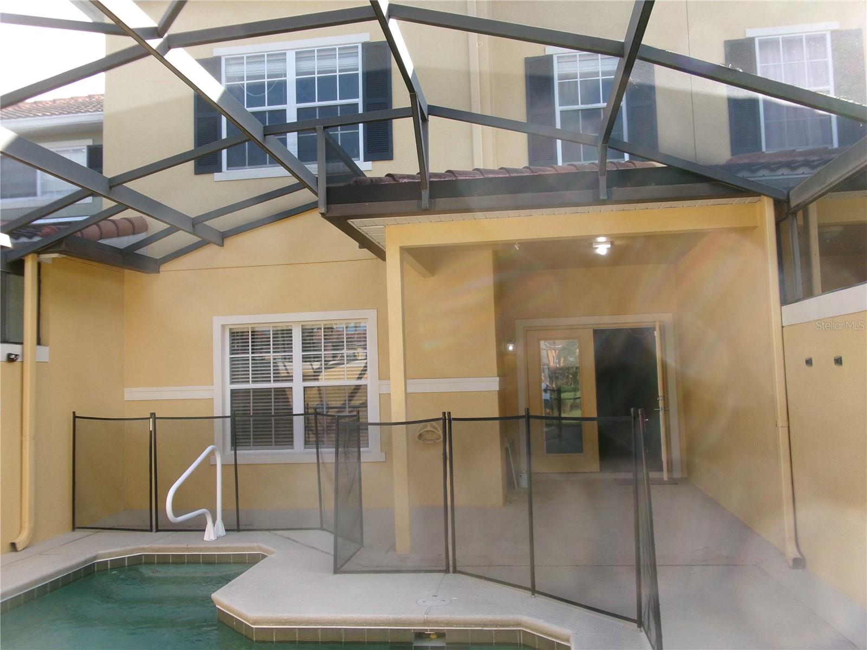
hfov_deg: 63.4
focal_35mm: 28
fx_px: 701
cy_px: 325
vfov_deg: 49.7
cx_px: 434
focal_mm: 5.1
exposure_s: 1/120
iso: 100
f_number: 3.9
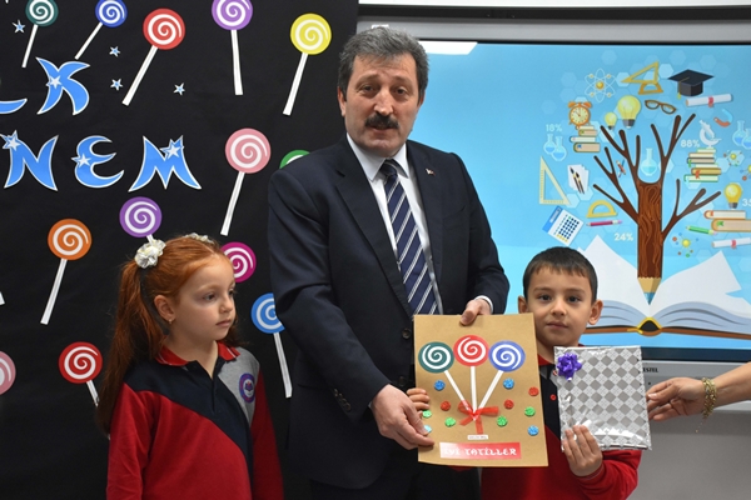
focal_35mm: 60
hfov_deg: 33.4
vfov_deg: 22.6
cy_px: 250
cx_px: 376
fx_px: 1252
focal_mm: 40
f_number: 5.6
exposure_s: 1/125
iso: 3200
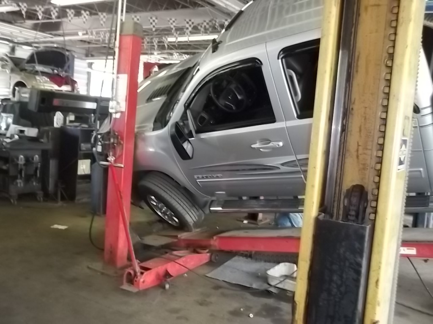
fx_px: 413
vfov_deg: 42.9
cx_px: 216
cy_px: 162
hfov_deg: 55.4
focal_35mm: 33
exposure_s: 1/30
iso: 320
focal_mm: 5.9
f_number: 3.3
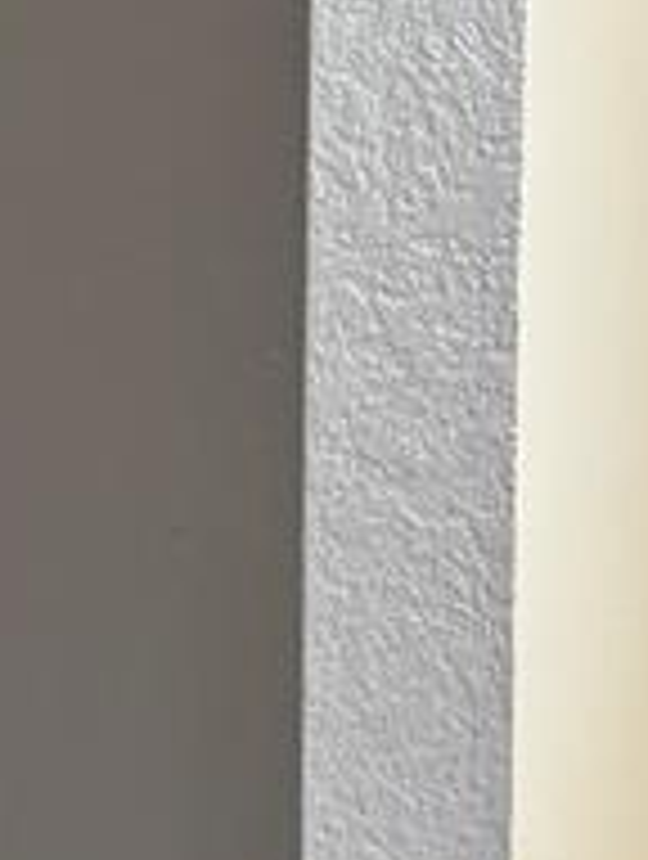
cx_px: -540
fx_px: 4055
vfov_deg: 12.1
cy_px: 383
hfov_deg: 8.7
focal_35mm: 163
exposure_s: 1/120
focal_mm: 5.96
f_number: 1.6
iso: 125
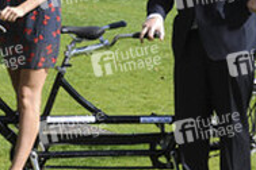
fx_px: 1273
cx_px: 90
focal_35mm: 179
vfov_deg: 7.7
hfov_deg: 11.5
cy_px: 27
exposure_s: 1/250
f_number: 6.3
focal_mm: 50
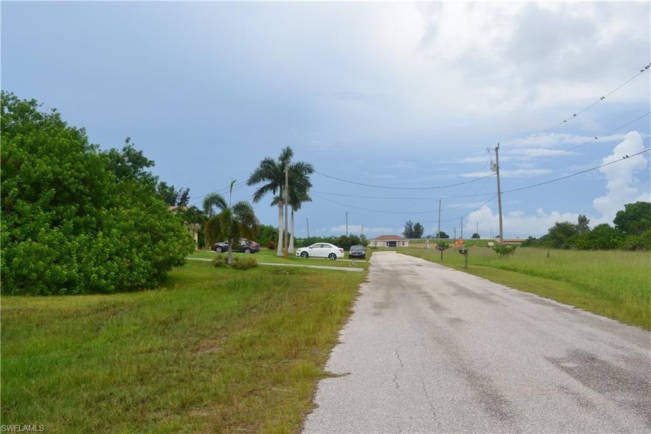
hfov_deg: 49.6
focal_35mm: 39
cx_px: 326
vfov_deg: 34.2
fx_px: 705
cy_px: 217
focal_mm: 26
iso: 400
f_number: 10
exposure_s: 1/250
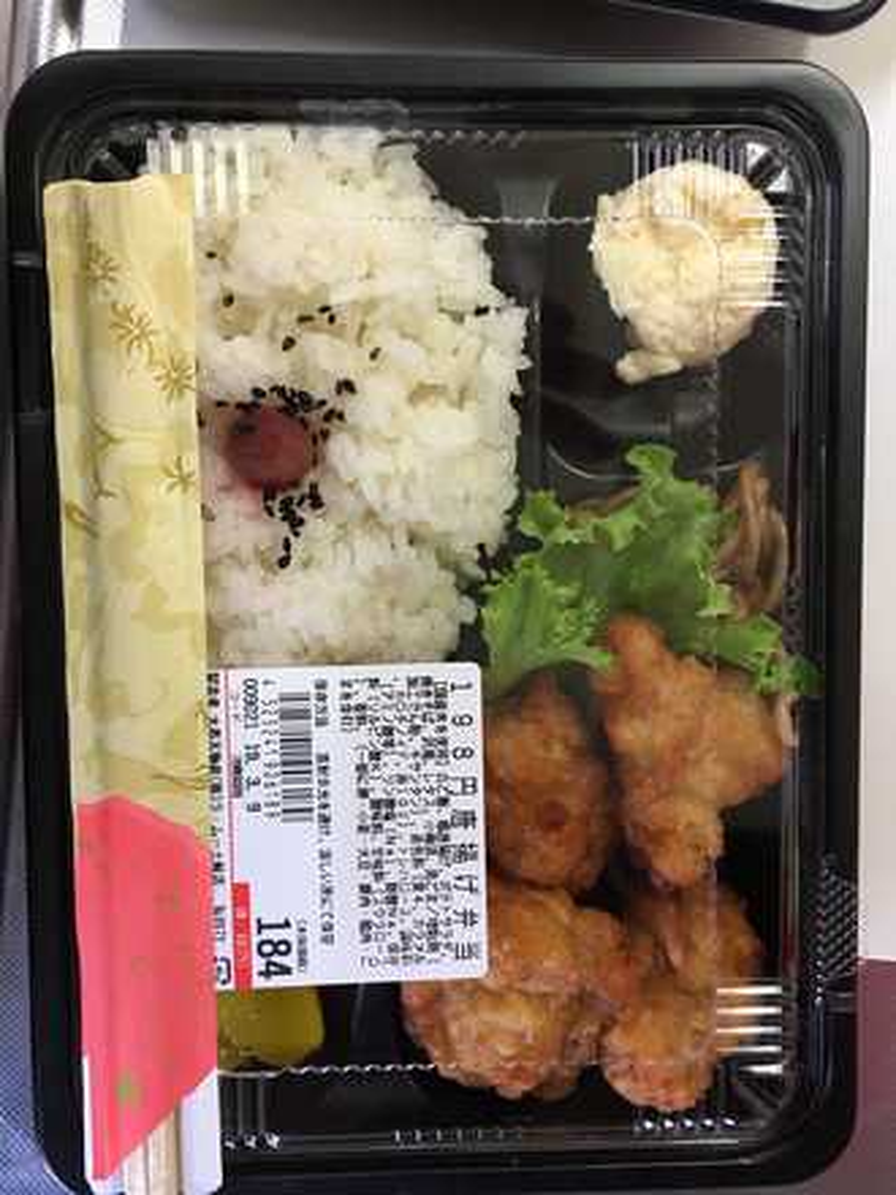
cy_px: 598
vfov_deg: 61.7
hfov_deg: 48.2
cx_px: 448
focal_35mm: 29
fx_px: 1001
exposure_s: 1/15
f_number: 2.2
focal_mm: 4.15
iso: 50
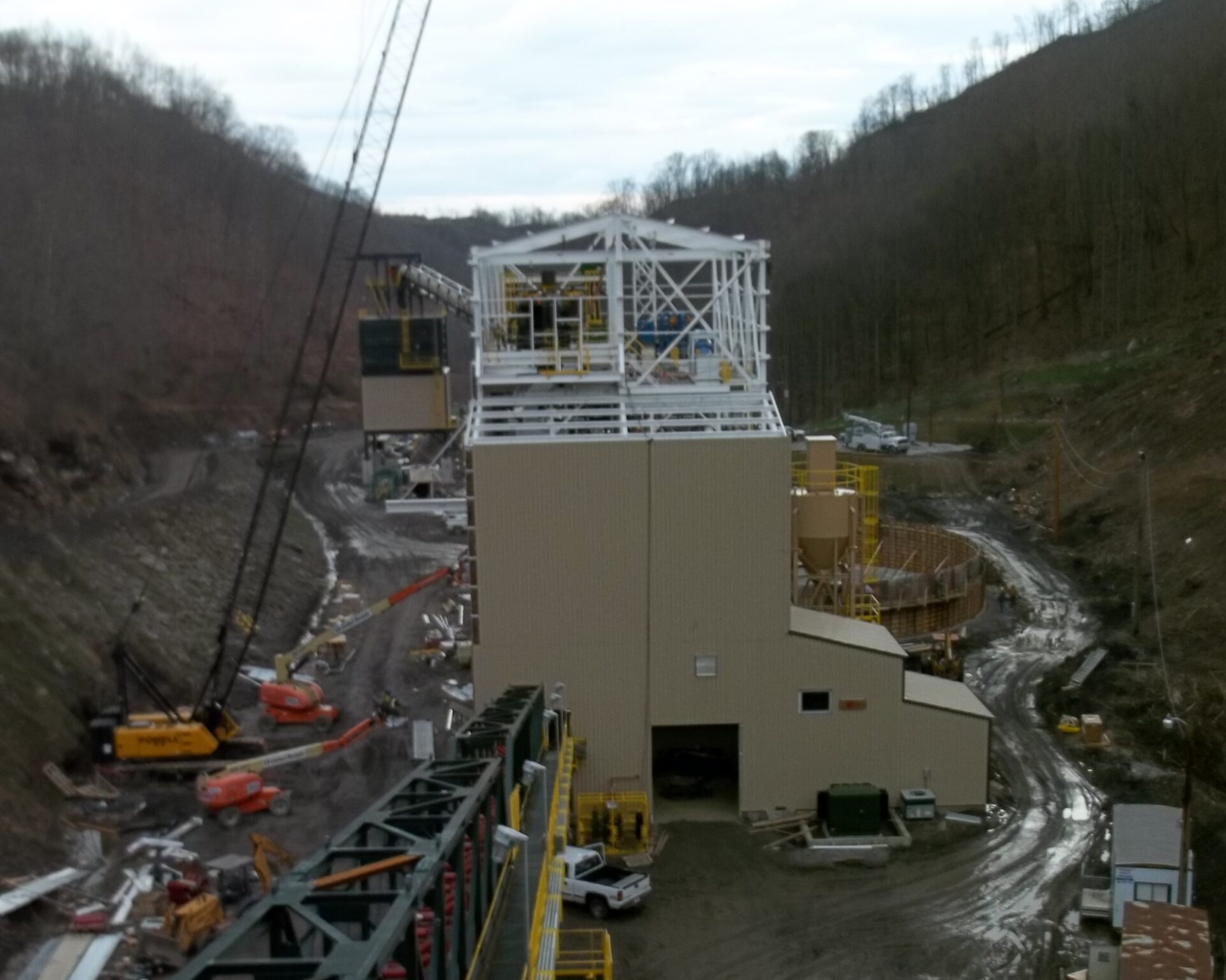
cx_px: 613
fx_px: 1560
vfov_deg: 34.8
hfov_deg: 42.9
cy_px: 560
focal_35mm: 43
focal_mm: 5.9
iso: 64
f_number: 3.3
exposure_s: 1/125
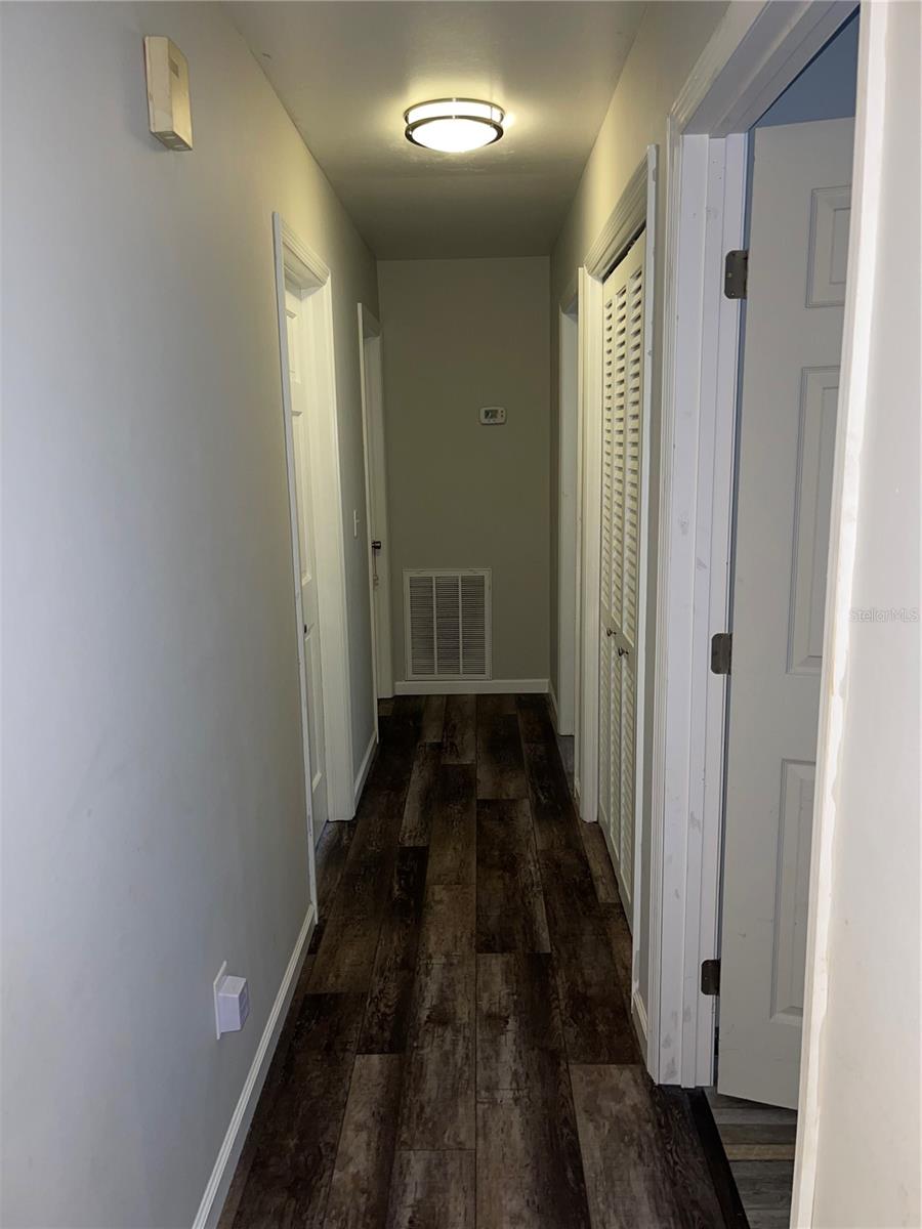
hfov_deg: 53.1
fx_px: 923
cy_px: 614
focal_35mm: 26
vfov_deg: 67.3
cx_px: 461
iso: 50
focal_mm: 5.1
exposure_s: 1/12
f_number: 1.6
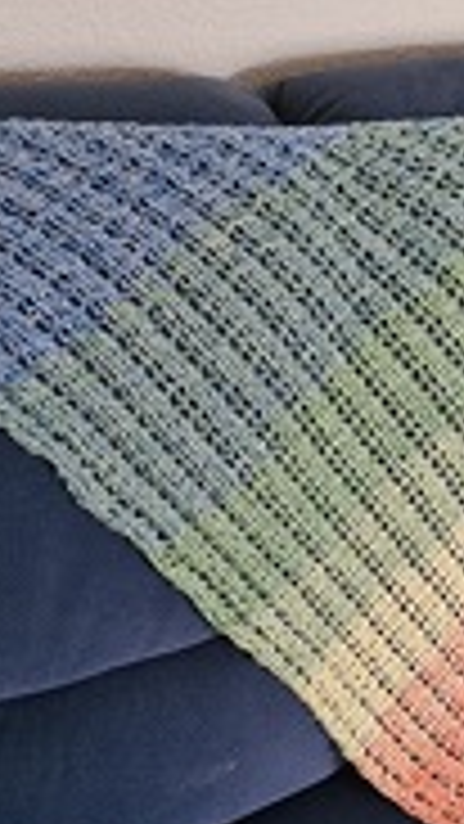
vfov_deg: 38.1
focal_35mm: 54
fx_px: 1181
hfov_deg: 21.9
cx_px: 390
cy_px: 540
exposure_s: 1/50
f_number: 1.8
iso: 640
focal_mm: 5.4
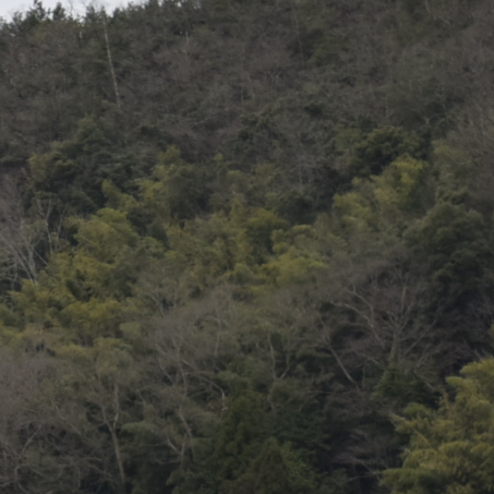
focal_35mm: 392
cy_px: 109
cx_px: -834
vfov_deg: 4.5
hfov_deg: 4.3
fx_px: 6335
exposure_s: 1/160
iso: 400
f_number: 6.3
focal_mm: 55
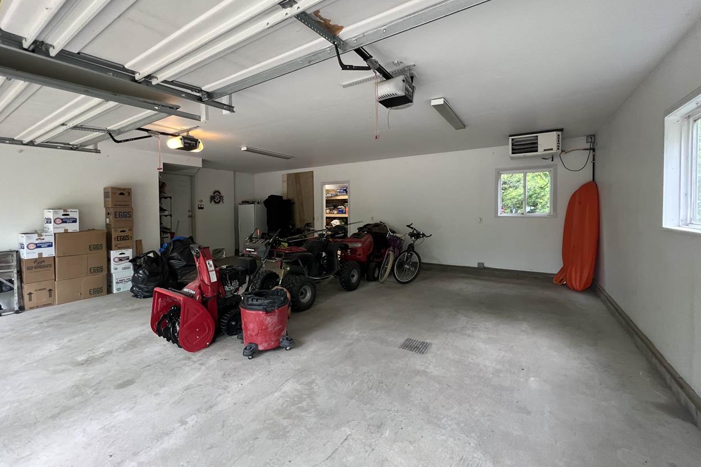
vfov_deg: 81.0
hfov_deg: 104.2
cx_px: 342
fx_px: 273
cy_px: 214
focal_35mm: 14
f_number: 1.8
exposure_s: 1/92
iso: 250
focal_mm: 1.57
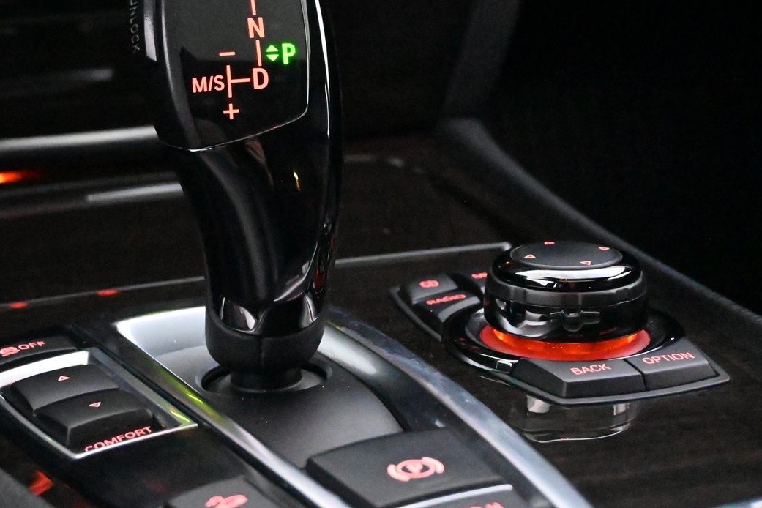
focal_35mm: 84
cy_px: 135
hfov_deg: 24.1
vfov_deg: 16.2
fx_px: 1778
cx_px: 251
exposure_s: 1/60
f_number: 5.3
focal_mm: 36
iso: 28800
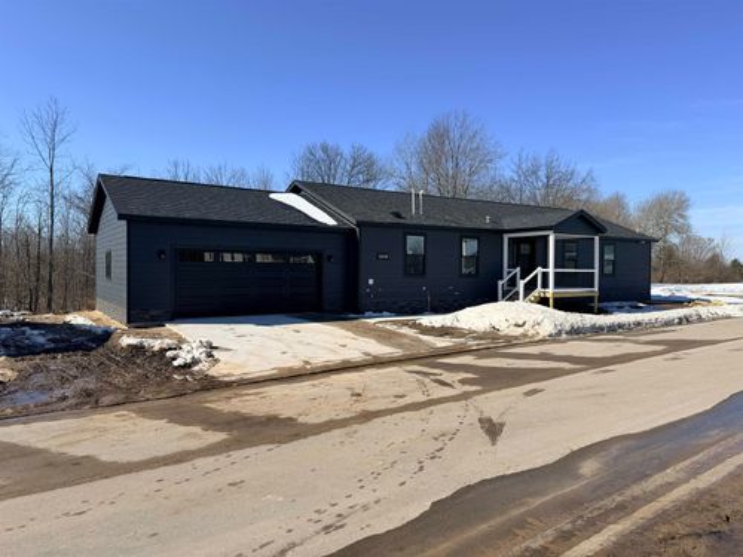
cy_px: 278
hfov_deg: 71.6
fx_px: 515
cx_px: 372
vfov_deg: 56.8
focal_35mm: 24
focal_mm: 6.76
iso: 80
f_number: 1.78
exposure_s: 1/5319
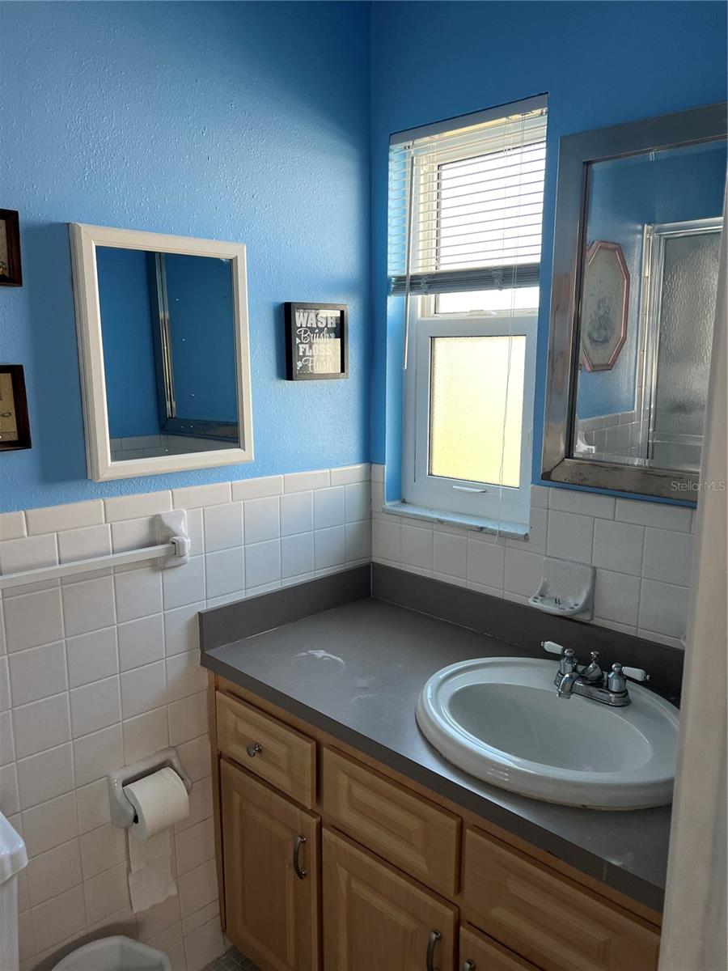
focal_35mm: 26
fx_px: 729
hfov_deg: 53.1
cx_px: 364
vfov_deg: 67.3
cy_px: 486
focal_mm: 5.7
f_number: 1.5
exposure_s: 1/121
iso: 100
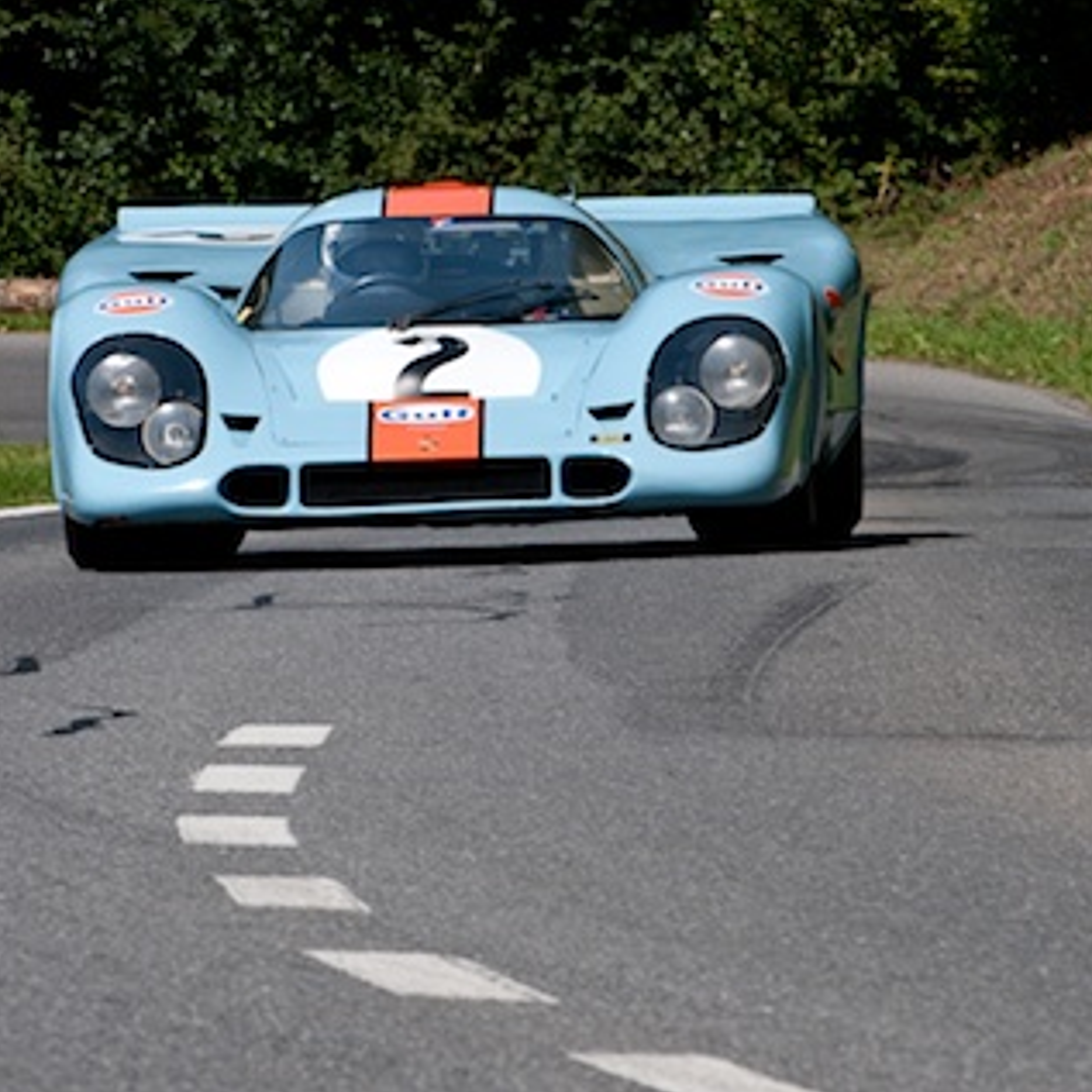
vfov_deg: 4.5
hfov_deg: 4.5
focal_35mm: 386
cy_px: 546
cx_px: 417
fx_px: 13776
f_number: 16
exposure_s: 1/200
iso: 125
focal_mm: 200
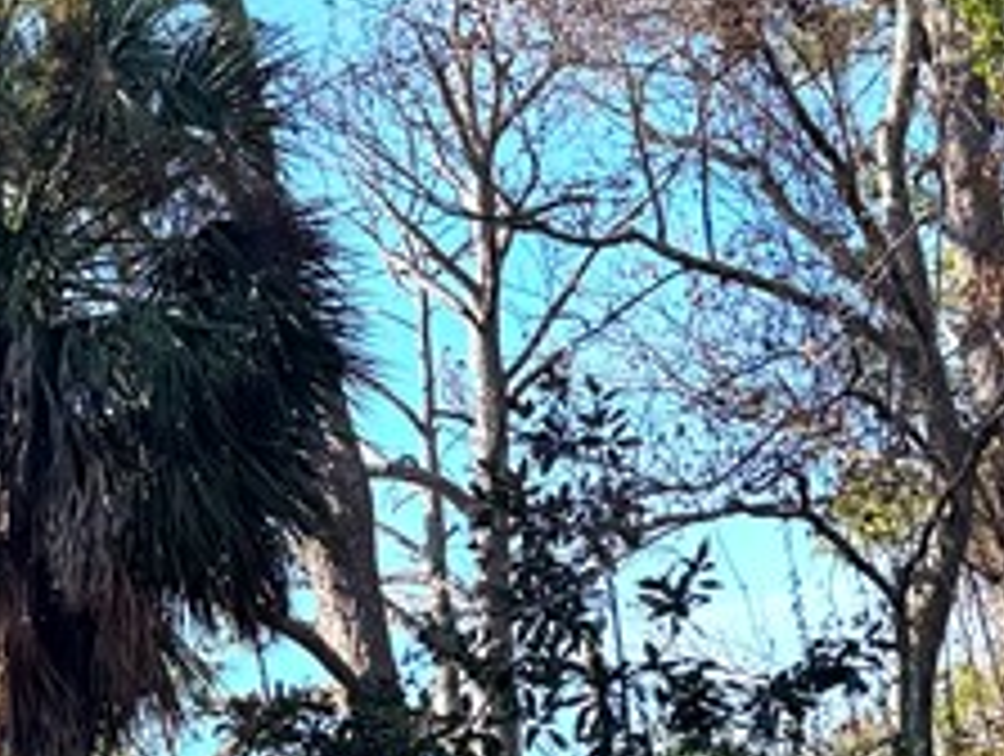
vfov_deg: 13.1
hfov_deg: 16.7
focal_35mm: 110
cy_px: 954
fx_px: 3196
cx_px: -351
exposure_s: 1/1678
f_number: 1.78
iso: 80
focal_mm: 6.76
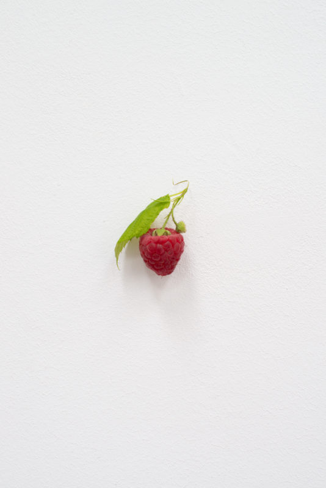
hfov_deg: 27.0
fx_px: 679
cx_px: 163
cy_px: 244
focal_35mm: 50
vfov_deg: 39.6
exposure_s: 1/8
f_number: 14
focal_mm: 50
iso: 500
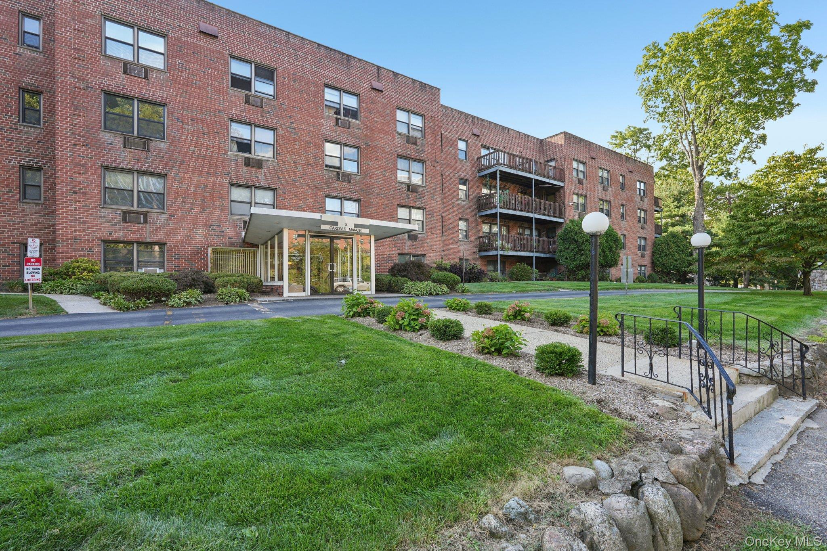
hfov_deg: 96.7
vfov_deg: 73.7
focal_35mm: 16
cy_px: 276
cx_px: 414
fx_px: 367
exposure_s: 1/30
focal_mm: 16
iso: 200
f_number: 8
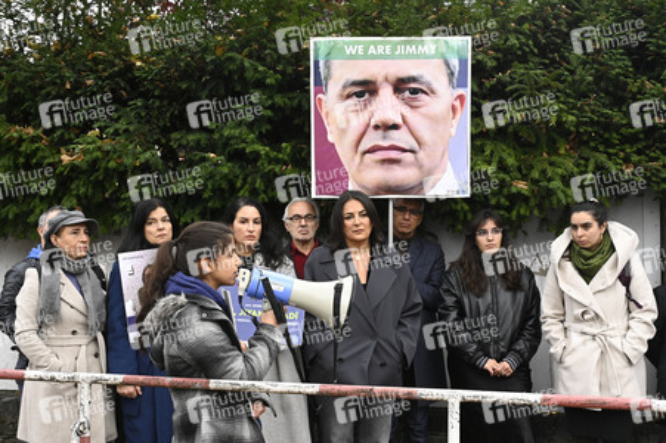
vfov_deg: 29.8
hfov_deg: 43.6
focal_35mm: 45
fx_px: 832
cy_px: 222
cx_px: 333
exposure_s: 1/200
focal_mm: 45
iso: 3200
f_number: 11
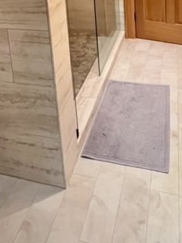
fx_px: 259
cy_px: -38
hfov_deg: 38.6
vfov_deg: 39.0
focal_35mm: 37
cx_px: 100
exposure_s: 1/60
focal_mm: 1.57
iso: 640
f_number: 1.8
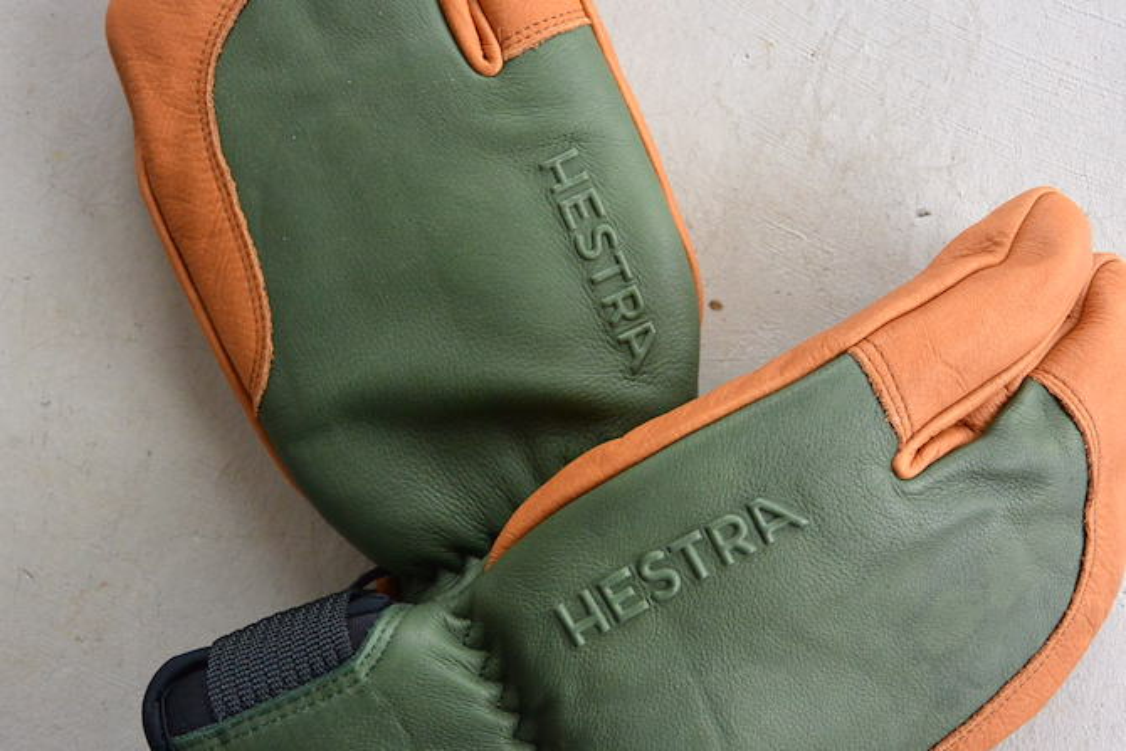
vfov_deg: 36.9
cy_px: 376
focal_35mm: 36
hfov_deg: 53.1
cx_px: 563
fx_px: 1126
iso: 800
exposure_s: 1/60
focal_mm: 13.5
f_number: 4
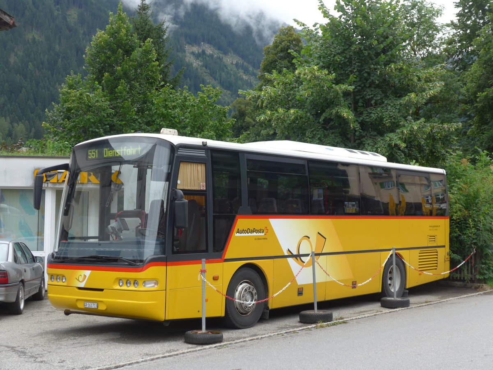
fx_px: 783
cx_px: 246
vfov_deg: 26.6
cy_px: 185
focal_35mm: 55
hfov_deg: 34.9
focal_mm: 11.3
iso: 80
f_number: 3.4
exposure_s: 1/320
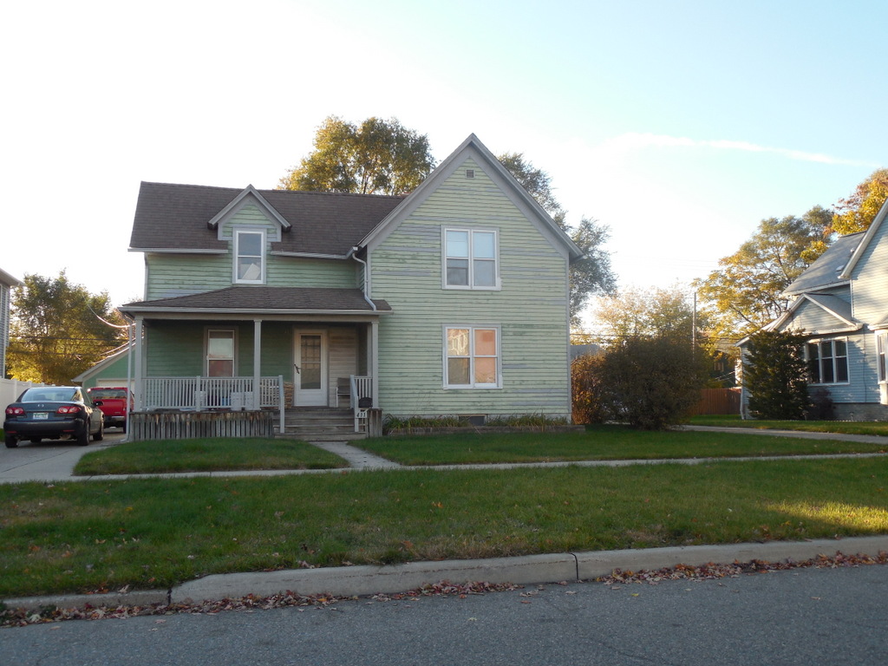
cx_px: 444
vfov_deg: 45.4
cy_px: 333
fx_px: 795
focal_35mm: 31
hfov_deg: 58.4
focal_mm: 5.6
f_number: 3.6
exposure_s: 1/250
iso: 125
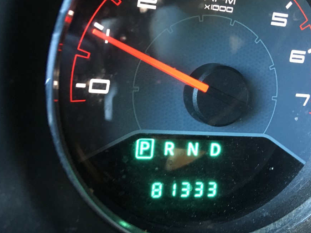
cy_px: 99
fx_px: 306
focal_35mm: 34
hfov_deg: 53.8
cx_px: 172
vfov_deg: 41.7
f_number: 2.2
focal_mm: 4.15
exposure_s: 1/20
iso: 200
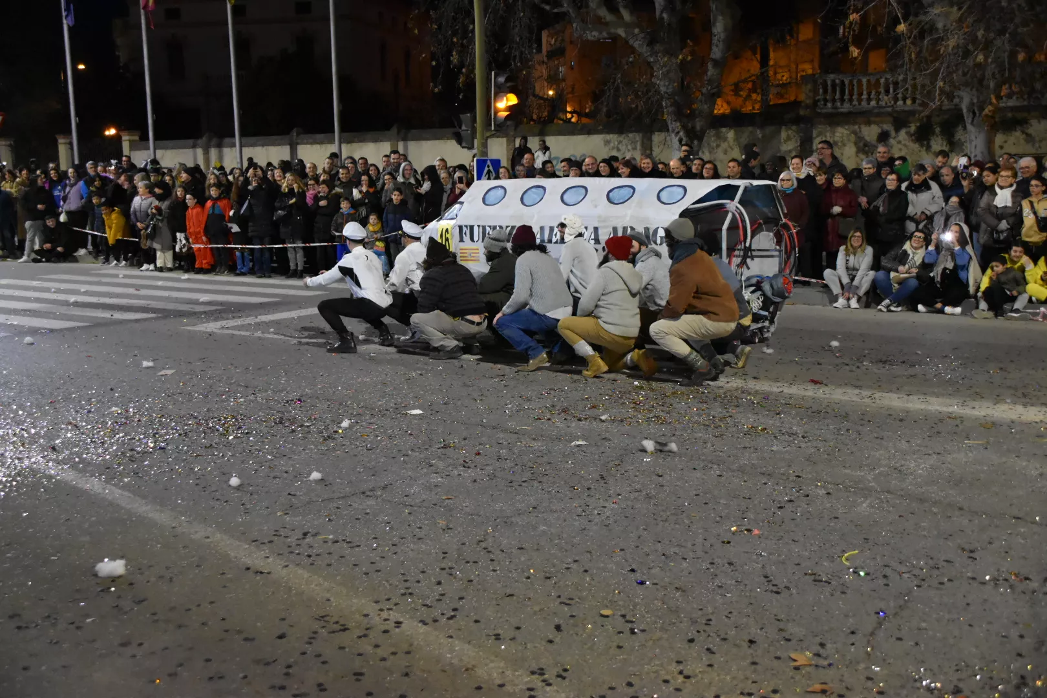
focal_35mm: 39
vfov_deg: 34.2
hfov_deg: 49.6
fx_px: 1134
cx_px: 524
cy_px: 349
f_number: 4
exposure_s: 1/60
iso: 6400
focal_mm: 26
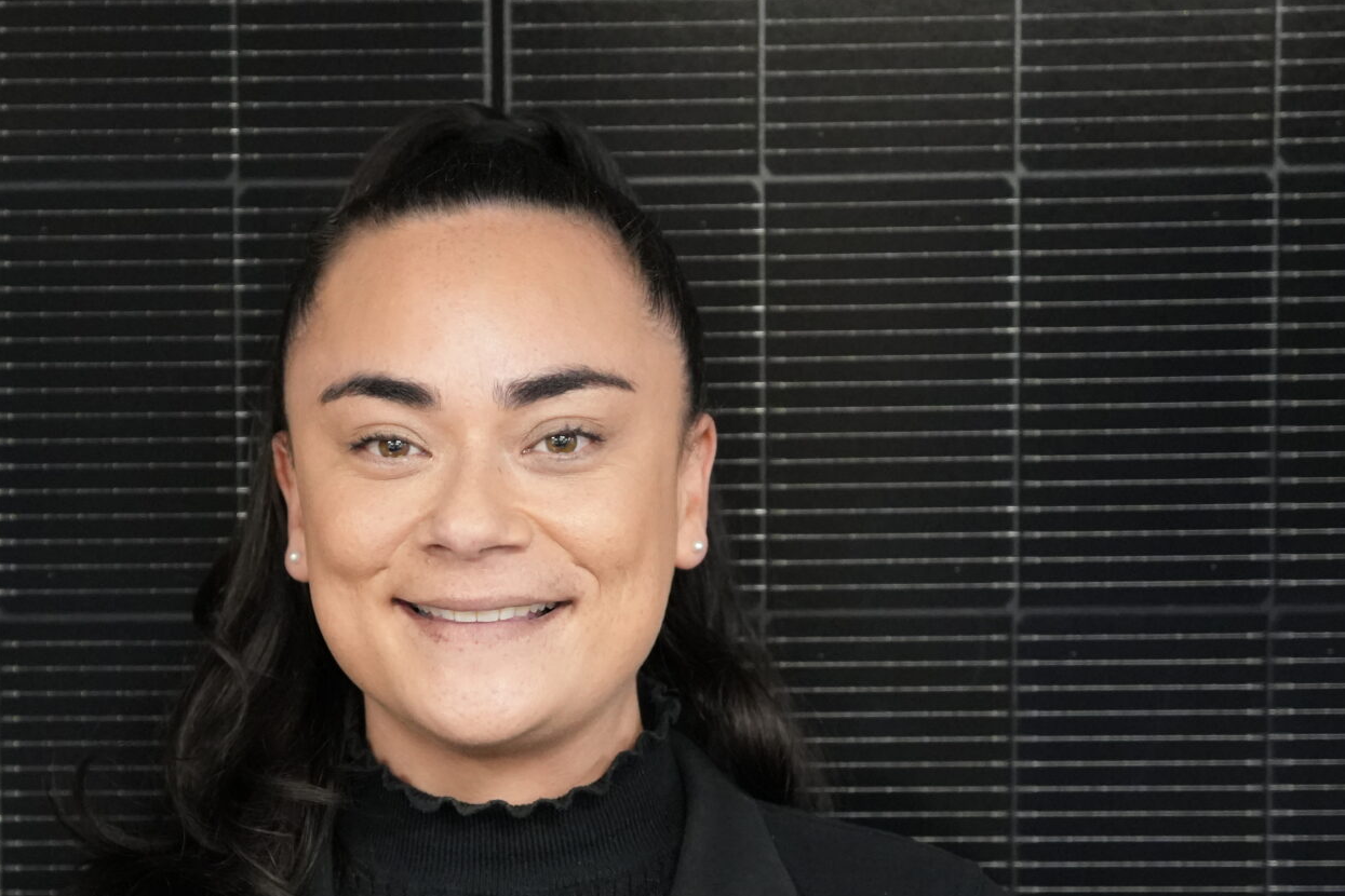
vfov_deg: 12.3
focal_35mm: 111
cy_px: 668
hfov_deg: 18.4
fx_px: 4147
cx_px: 409
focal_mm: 54
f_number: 2.8
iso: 5000
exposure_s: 1/160
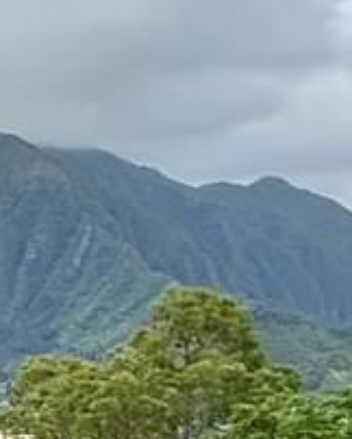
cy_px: 398
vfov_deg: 17.5
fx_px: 1404
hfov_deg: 10.9
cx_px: -615
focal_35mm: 108
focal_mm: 2.22
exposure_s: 1/2717
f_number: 2.2
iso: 50
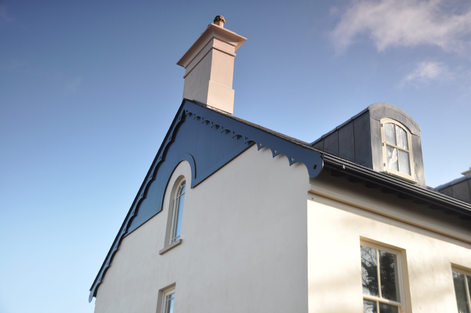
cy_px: 156
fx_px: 549
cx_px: 236
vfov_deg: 31.8
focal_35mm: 42
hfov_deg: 46.5
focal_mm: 28
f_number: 5.6
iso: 200
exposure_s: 1/320
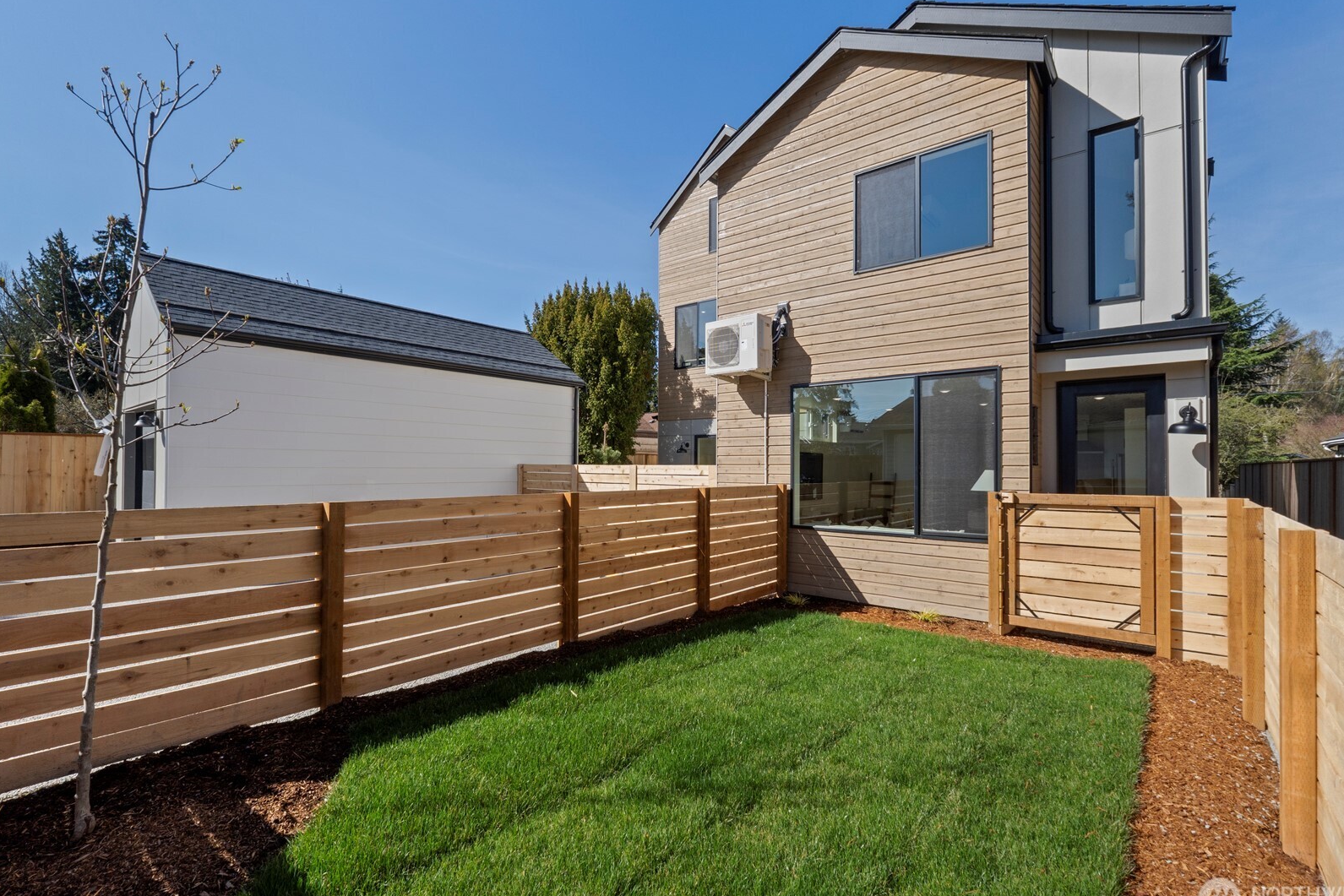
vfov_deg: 73.8
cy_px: 454
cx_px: 687
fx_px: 597
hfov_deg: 96.7
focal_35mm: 16
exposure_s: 1/250
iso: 250
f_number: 9
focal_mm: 10
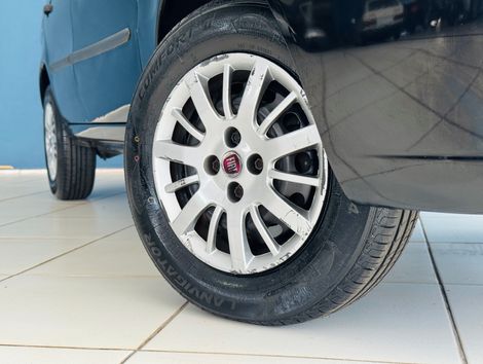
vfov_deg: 30.3
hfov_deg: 39.6
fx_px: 671
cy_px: 182
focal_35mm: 48
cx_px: 242
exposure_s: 1/150
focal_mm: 6.76
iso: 80
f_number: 1.78
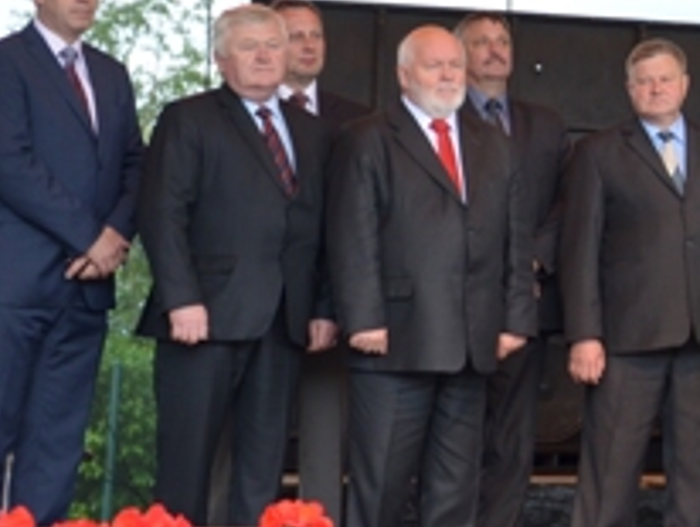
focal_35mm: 125
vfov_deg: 11.7
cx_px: 870
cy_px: -51
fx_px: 2531
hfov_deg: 15.1
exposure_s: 1/125
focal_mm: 28
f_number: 4
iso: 360
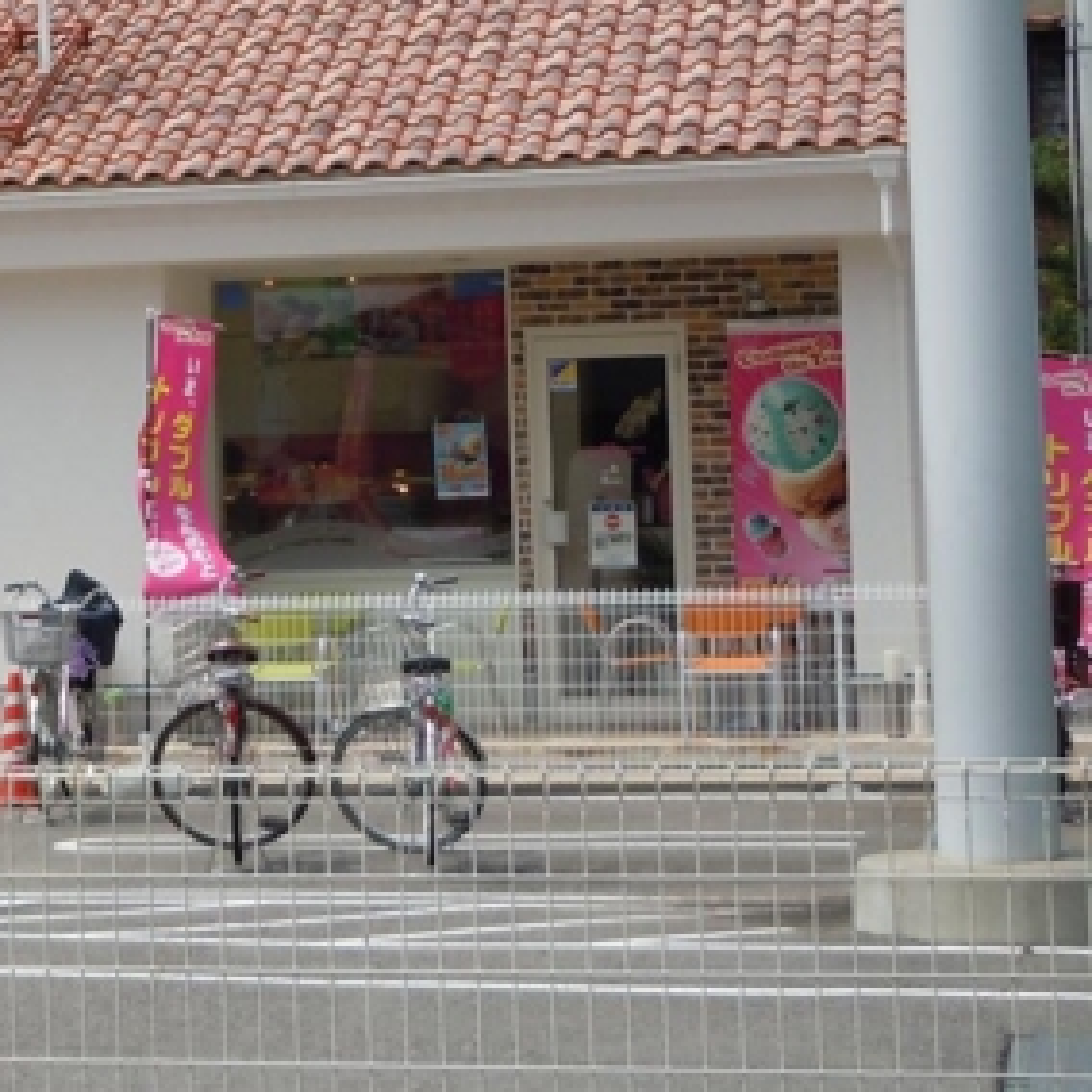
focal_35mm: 112
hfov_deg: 15.0
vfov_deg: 15.4
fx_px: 3997
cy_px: 185
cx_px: -208
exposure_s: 1/250
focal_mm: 8.1
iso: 100
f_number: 7.6
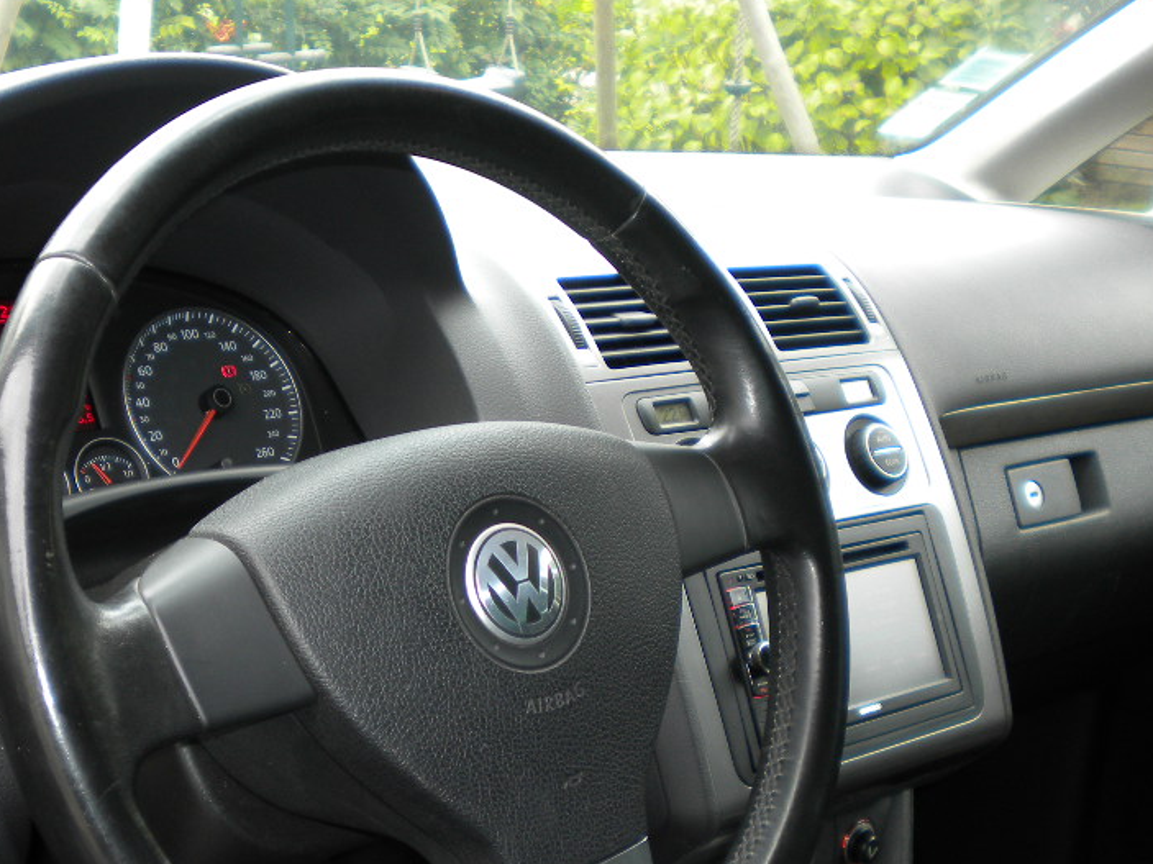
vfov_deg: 28.3
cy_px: 605
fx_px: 1698
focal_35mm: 51
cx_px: 436
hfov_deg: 37.3
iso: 80
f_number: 3.1
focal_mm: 6.3
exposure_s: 1/91.7
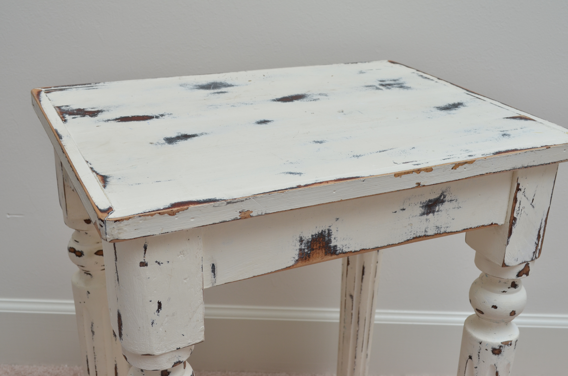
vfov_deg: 28.0
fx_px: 756
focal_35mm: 48
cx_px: 284
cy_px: 188
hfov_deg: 41.2
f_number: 9.5
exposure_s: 1/180
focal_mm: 32
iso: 250
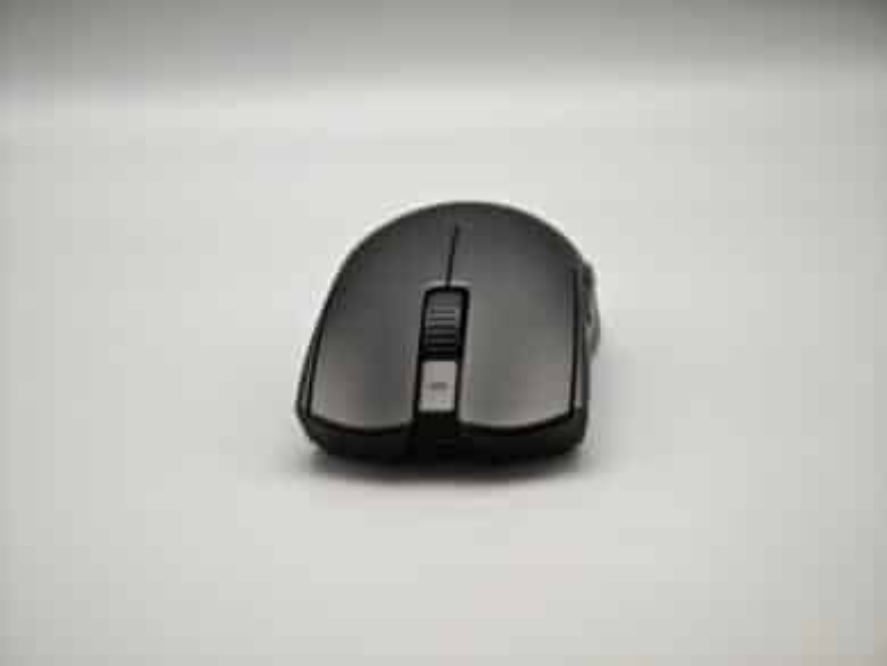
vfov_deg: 19.7
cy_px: 333
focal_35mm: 75
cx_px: 444
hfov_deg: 26.0
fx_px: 1923
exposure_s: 1/100
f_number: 1.8
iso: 50
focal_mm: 12.28
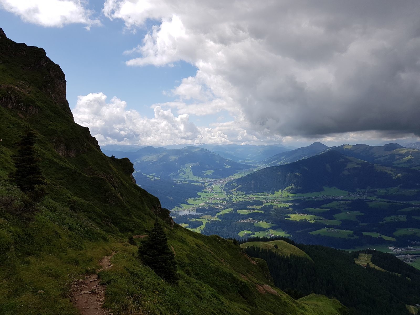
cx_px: 210
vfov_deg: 53.1
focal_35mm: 26
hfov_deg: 67.3
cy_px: 158
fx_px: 315
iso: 50
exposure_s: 1/2904
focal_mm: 4.2
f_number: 1.7
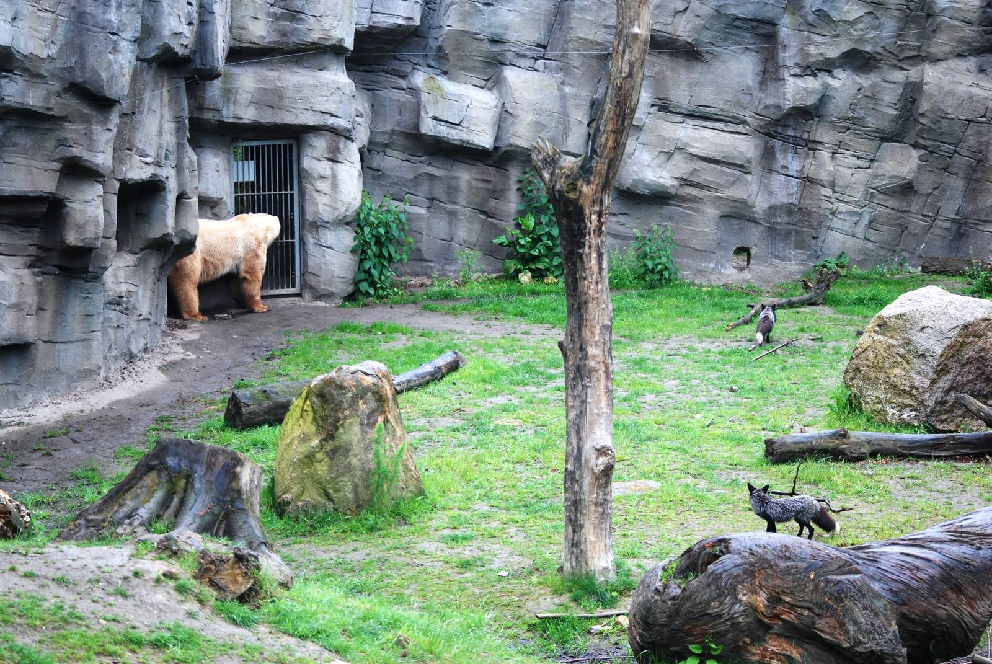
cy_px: 332
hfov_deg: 19.4
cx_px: 496
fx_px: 2897
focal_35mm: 105
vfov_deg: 13.1
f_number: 4
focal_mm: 70
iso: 200
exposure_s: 1/125
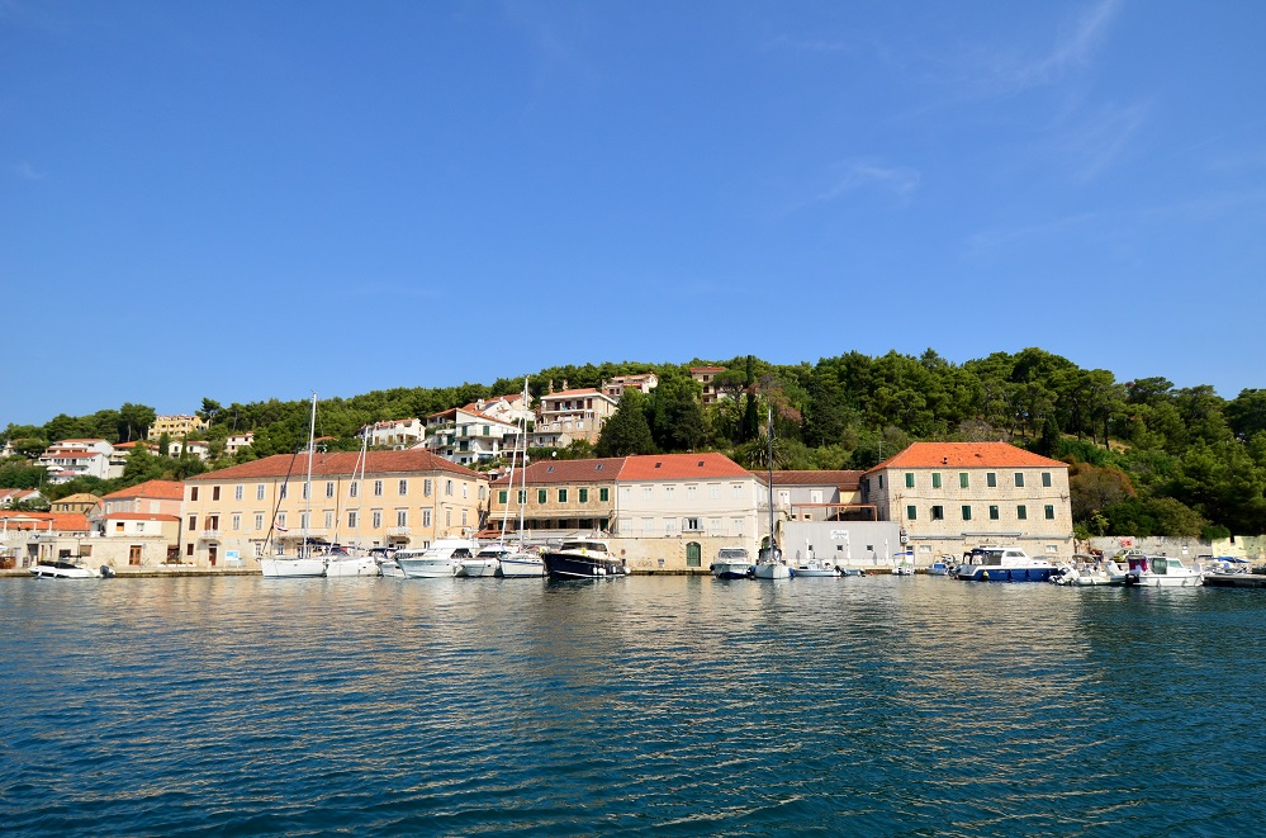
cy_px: 419
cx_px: 633
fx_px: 737
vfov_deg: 59.2
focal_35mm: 21
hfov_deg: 81.3
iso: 400
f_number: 5.6
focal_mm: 14
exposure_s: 1/2500
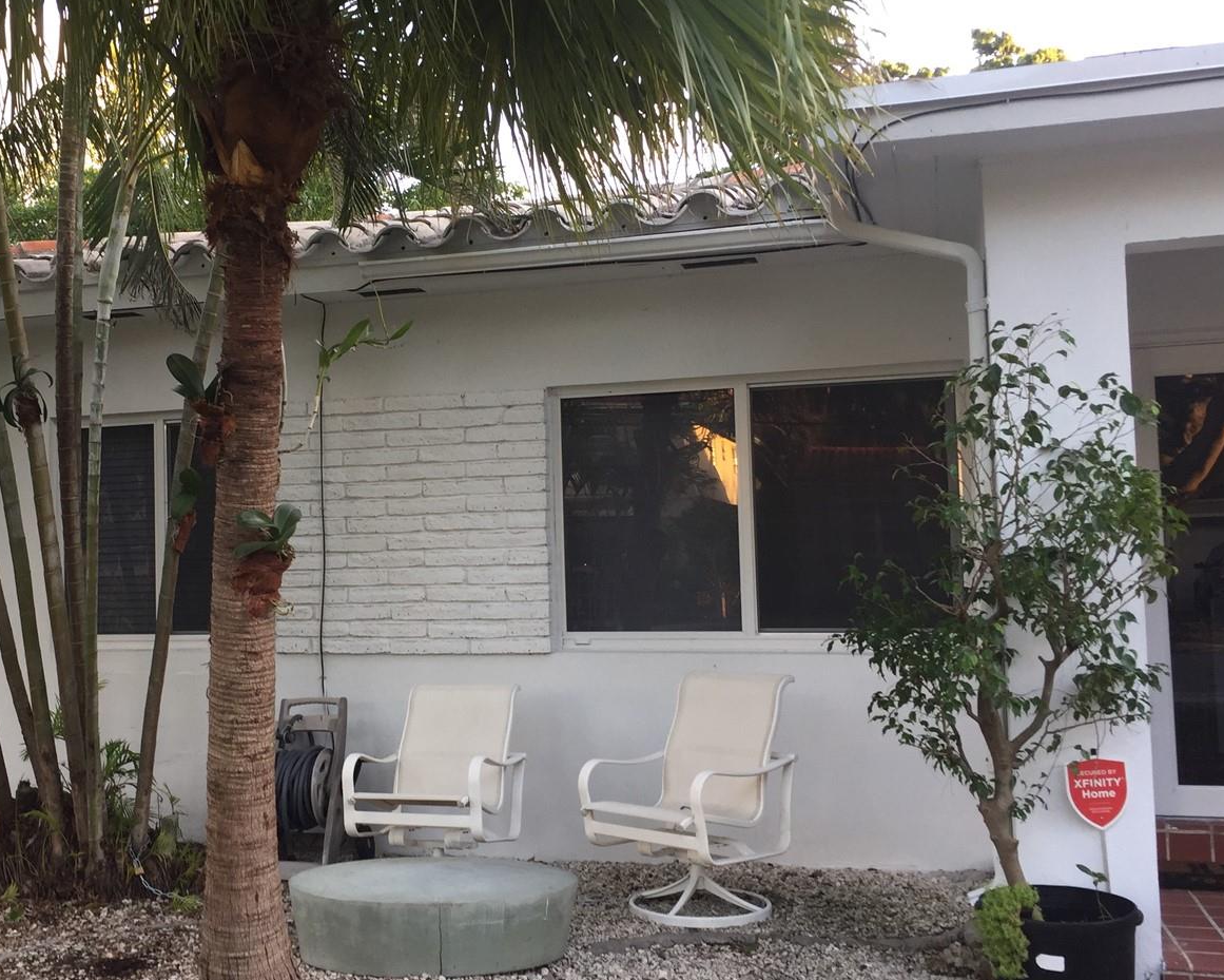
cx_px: 409
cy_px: 473
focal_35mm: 39
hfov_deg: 46.1
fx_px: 1413
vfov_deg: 38.2
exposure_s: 1/60
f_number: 2.2
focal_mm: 4.15
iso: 40
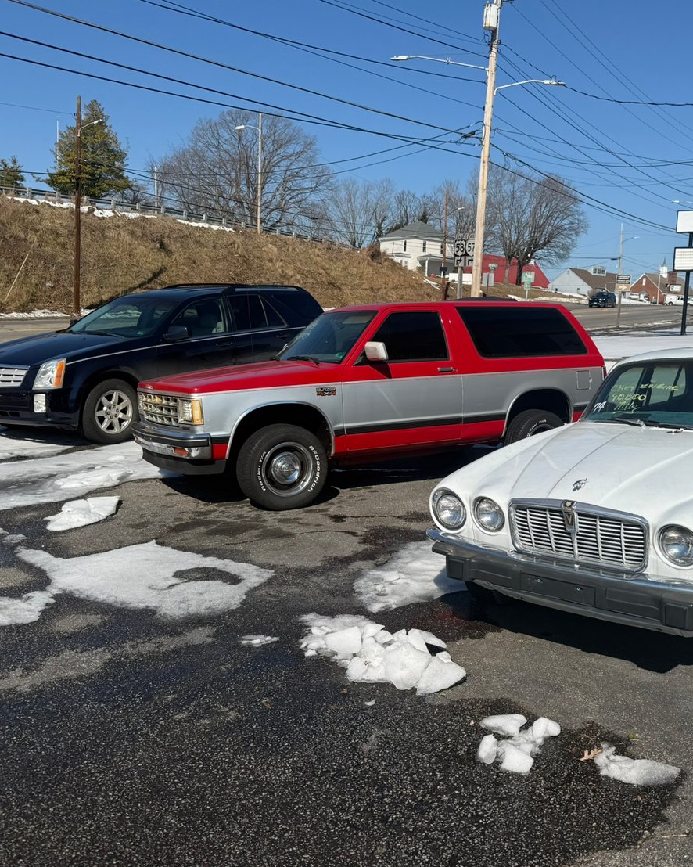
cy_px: 425
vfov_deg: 55.7
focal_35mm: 32
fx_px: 821
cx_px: 441
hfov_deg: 45.3
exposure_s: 1/7353
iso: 80
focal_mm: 6.76
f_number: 1.78
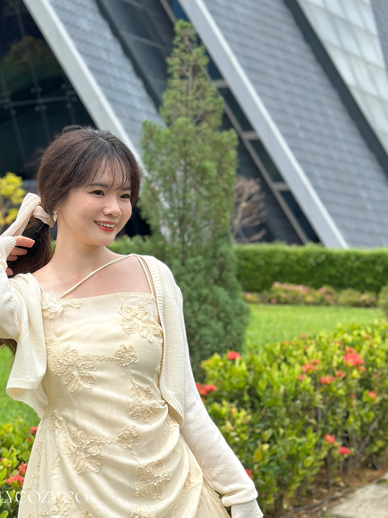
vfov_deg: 25.4
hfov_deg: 19.3
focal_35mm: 76
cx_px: 106
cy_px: 371
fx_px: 1136
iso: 100
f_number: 1.78
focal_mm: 6.86
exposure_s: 1/5882
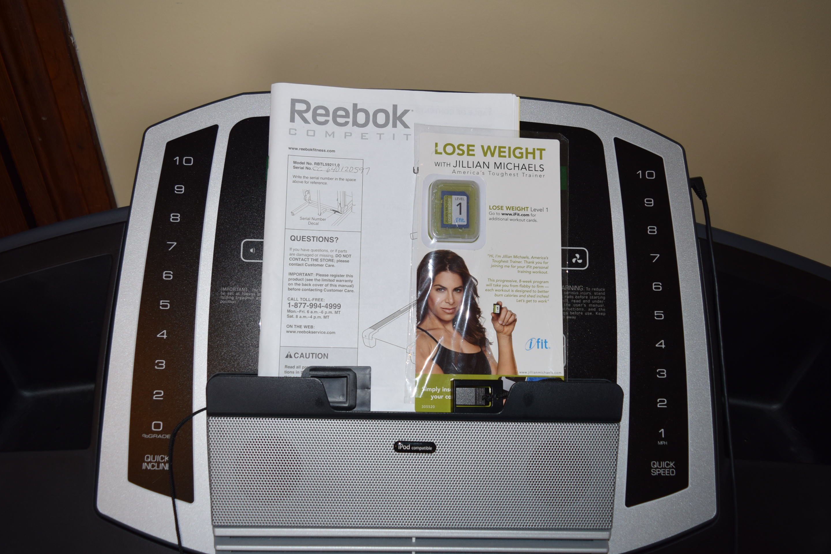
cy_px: 267
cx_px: 408
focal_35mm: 28
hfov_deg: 65.5
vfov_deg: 46.4
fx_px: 646
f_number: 3.5
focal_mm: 18
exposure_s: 1/125
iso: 400
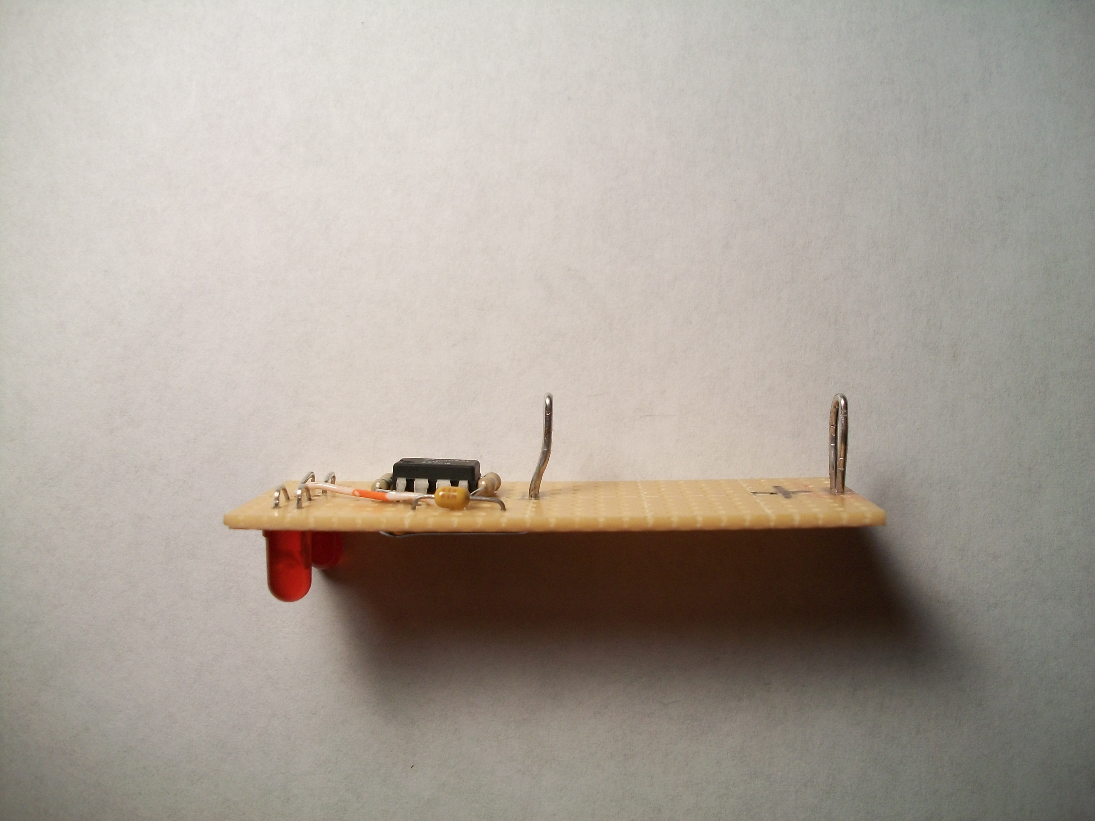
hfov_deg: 56.8
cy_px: 410
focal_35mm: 32
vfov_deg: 44.2
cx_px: 548
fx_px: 1012
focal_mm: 5.7
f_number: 2.9
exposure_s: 1/125
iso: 80
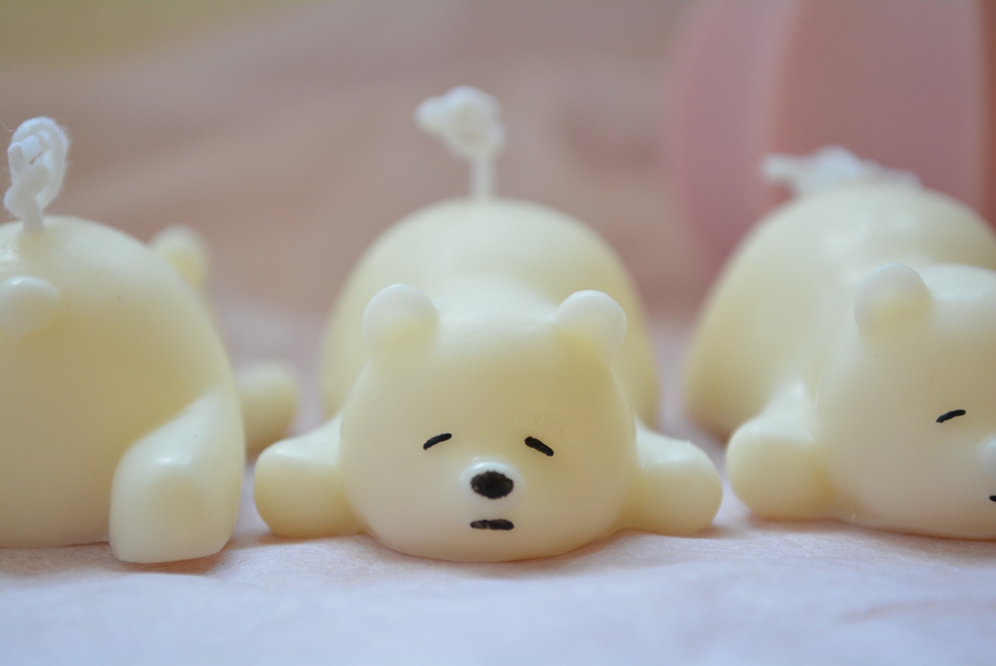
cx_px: 498
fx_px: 2284
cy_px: 333
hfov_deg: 24.6
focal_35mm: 82
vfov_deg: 16.6
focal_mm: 55
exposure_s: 1/60
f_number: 5.6
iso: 1100
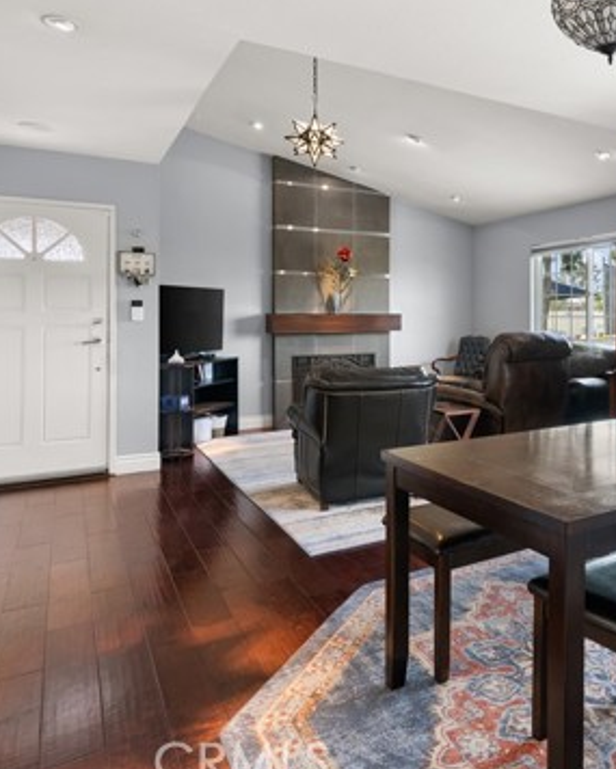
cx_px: 506
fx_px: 615
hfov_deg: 49.6
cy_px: 332
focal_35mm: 27
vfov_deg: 63.8
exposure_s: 1/4
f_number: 9
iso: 640
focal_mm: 16
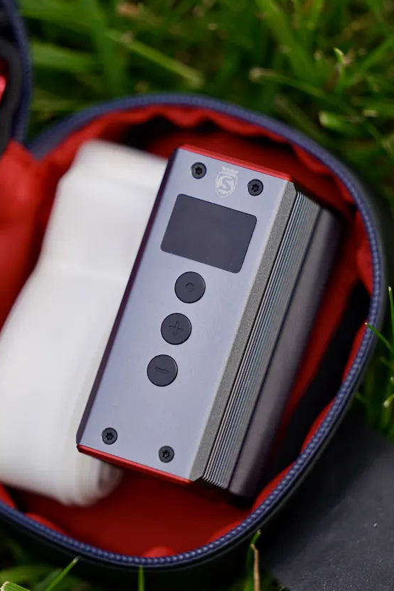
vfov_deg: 8.0
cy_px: 299
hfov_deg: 5.4
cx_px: 210
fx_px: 4202
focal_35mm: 256
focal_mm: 178
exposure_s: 1/800
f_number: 2.8
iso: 100
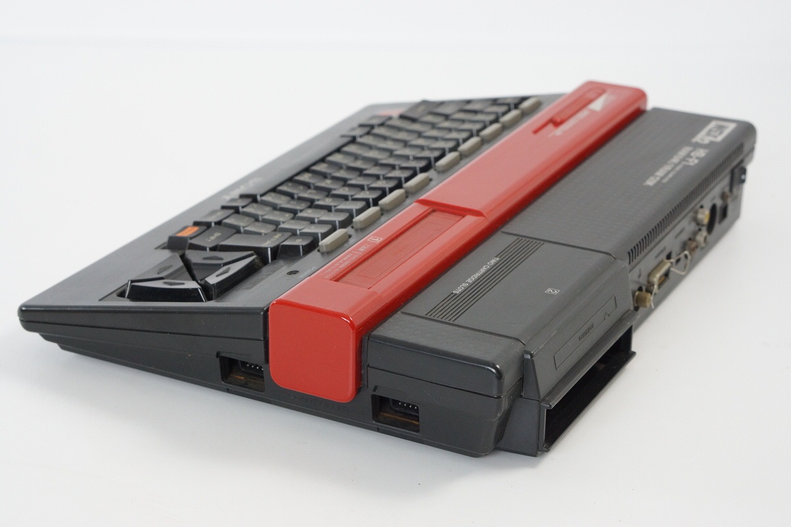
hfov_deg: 27.0
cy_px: 264
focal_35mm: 75
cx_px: 396
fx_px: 1648
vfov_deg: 18.2
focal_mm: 50
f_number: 6.3
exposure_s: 1/80
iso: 1000
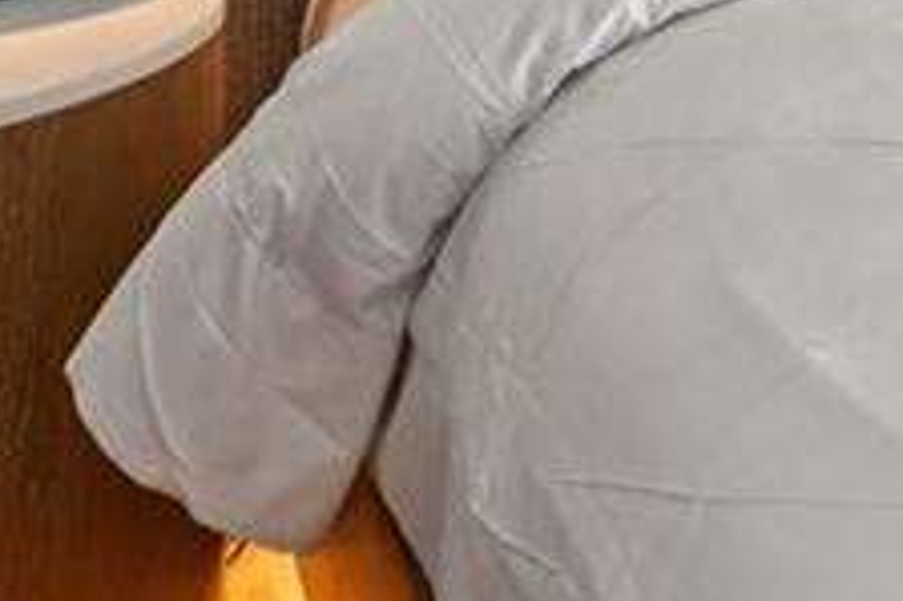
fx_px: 2682
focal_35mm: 107
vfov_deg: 10.8
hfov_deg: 14.0
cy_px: -853
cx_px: 2096
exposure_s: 1/50
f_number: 7.1
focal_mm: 15
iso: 100
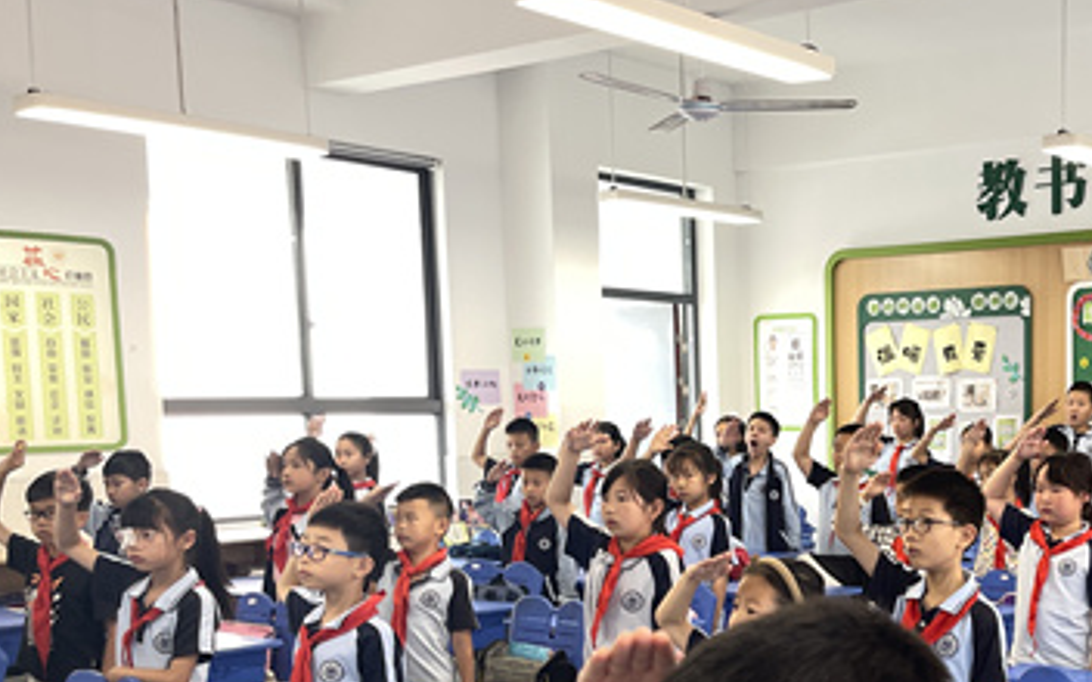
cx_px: 909
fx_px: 1399
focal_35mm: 47
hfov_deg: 40.5
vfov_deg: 26.8
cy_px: 555
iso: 125
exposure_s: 1/120
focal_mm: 5.1
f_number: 1.6
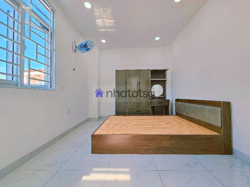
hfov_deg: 106.2
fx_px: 94
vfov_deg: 89.9
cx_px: 125
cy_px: 94
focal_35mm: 13
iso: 50
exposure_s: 1/385
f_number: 2.2
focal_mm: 2.2
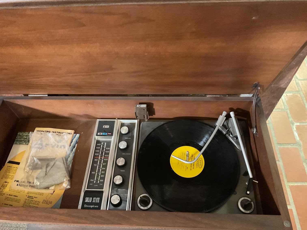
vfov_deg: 48.2
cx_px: 154
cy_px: 115
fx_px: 257
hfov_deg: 61.7
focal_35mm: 29
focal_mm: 3
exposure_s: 1/30
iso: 500
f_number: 1.8
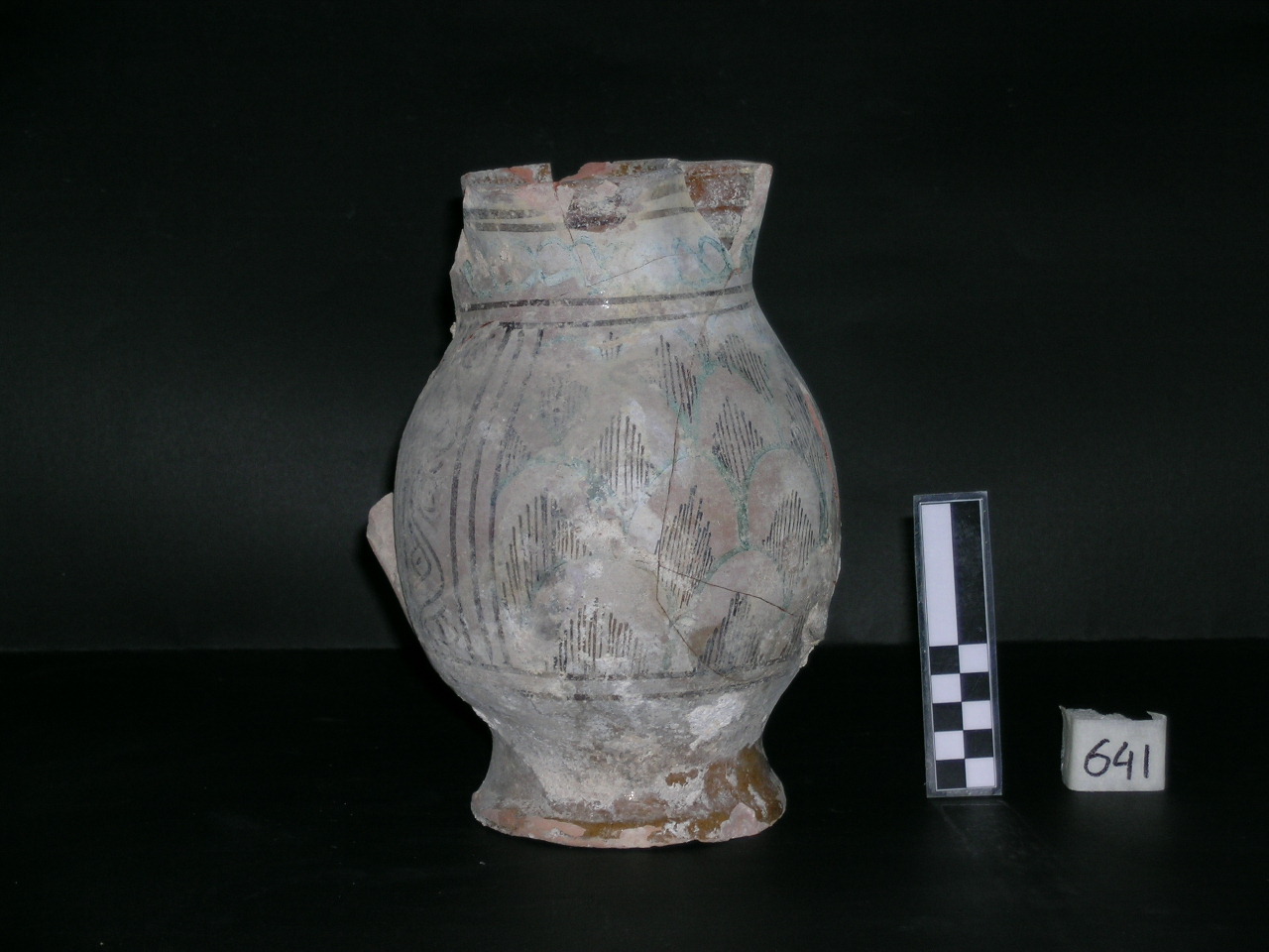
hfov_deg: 26.0
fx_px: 2749
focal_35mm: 75
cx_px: 634
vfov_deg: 19.6
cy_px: 476
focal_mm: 15.6
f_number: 4
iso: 50
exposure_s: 1/121
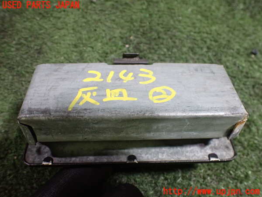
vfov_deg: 46.8
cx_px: 131
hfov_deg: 60.0
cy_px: 98
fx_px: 227
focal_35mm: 30
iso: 800
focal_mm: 5.4
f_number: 2.3
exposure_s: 1/60
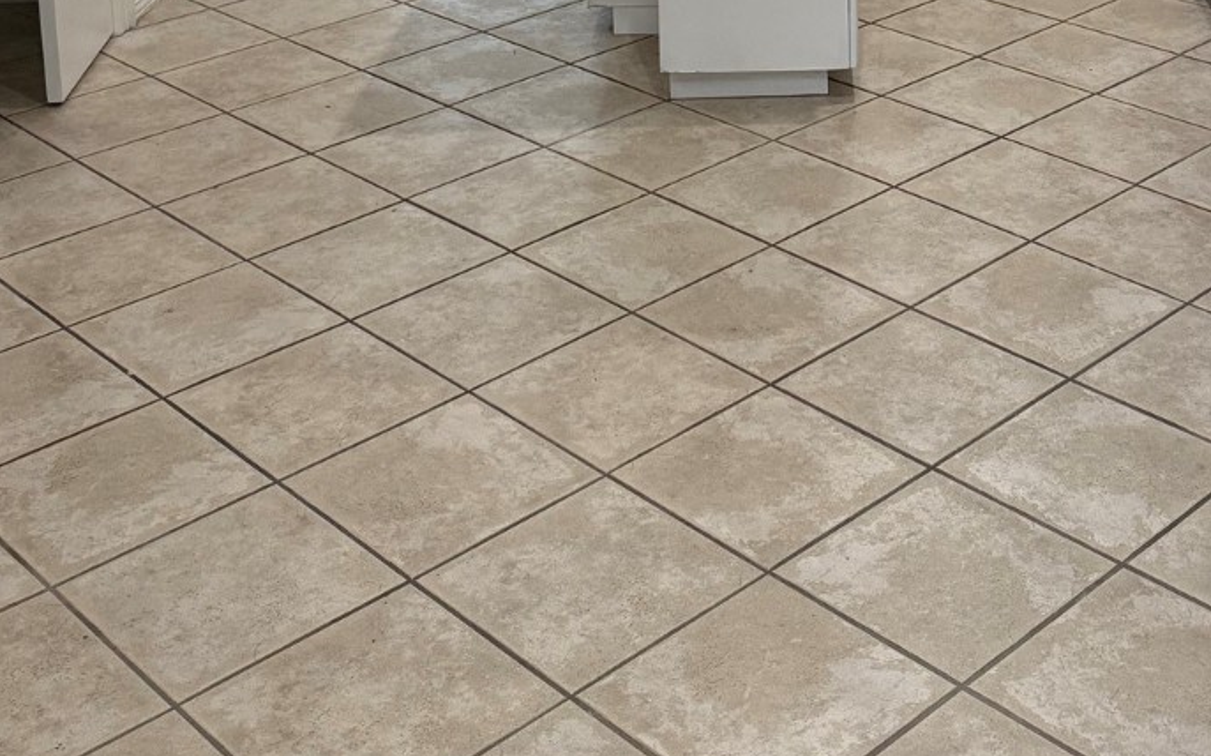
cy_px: -238
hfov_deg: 35.3
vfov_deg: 20.6
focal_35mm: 57
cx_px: 816
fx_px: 1880
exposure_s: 1/234
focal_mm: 6.76
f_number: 1.78
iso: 160
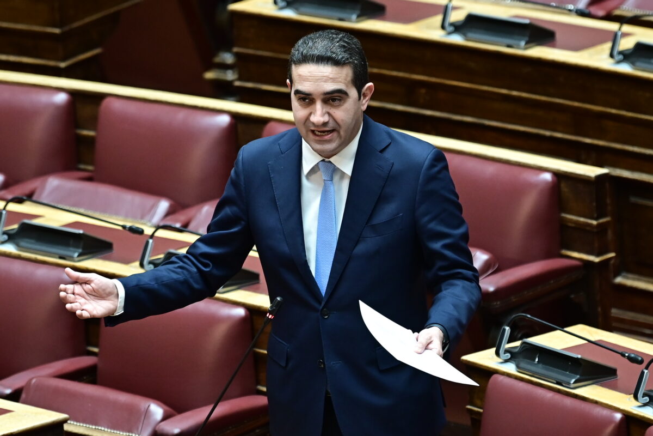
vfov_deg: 5.0
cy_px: 218
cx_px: 326
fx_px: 5024
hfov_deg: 7.4
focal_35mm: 277
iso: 1600
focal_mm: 185
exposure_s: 1/400
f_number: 3.2
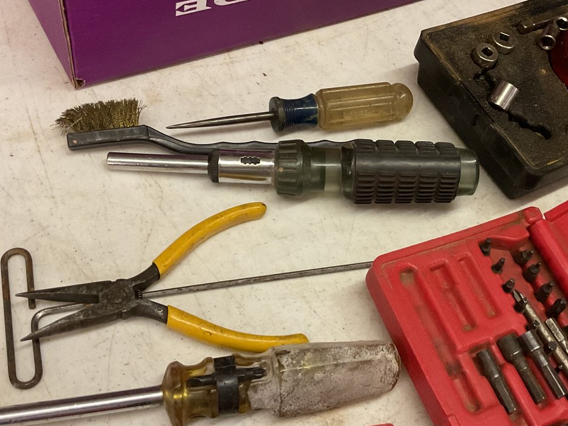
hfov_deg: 40.0
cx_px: 371
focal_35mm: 47
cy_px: 202
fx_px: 771
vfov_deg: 30.9
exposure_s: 1/40
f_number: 1.8
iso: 250
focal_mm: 3
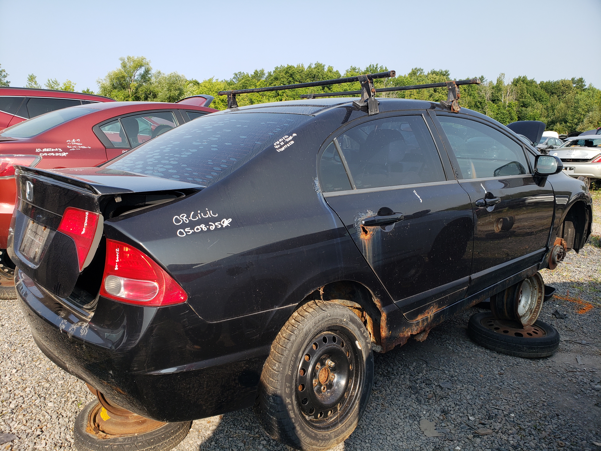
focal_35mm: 26
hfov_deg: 67.3
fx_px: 451
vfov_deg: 53.1
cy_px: 226
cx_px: 300
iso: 50
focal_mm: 4.3
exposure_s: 1/583
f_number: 2.4
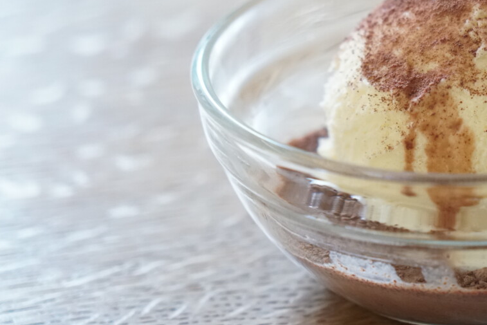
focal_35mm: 208
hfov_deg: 9.8
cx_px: 477
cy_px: 76
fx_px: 2814
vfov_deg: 6.6
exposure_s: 1/25
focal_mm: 70
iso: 2000
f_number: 4
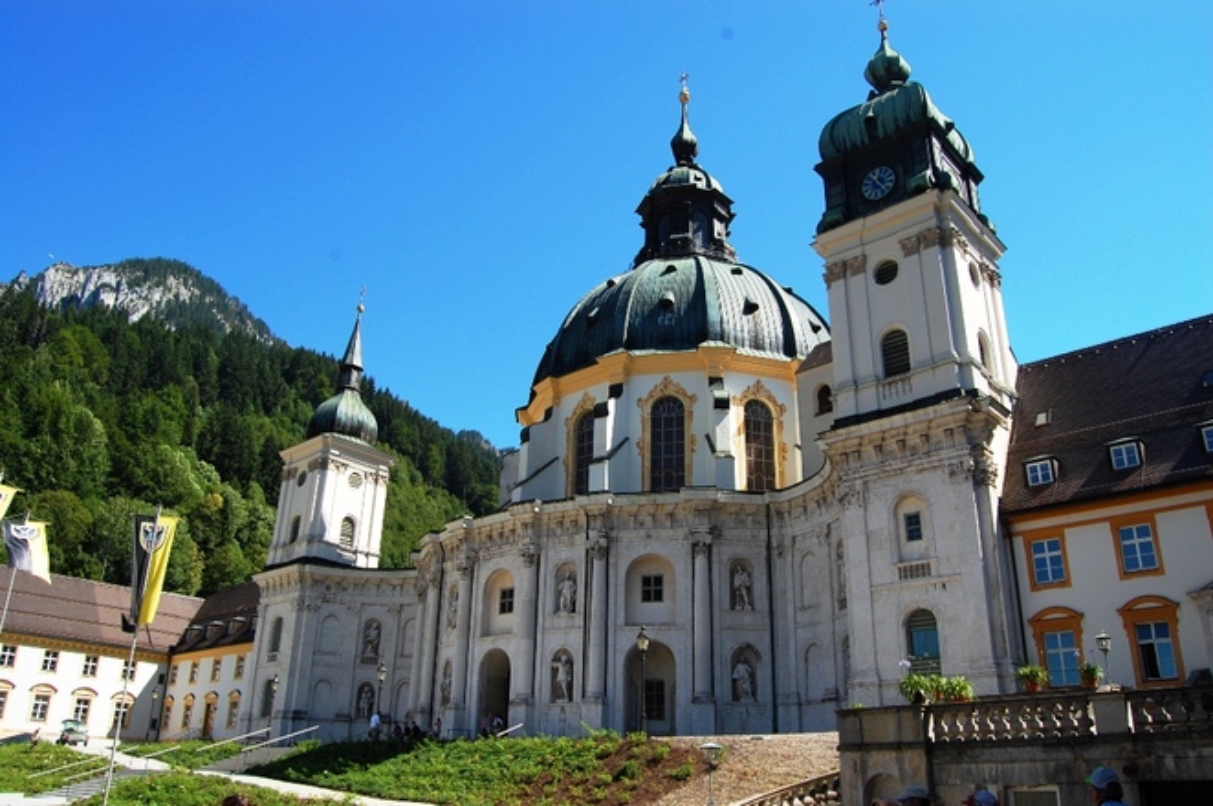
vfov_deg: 47.8
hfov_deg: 67.4
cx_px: 606
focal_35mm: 27
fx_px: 909
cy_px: 403
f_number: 8
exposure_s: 1/250
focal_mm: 18
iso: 200
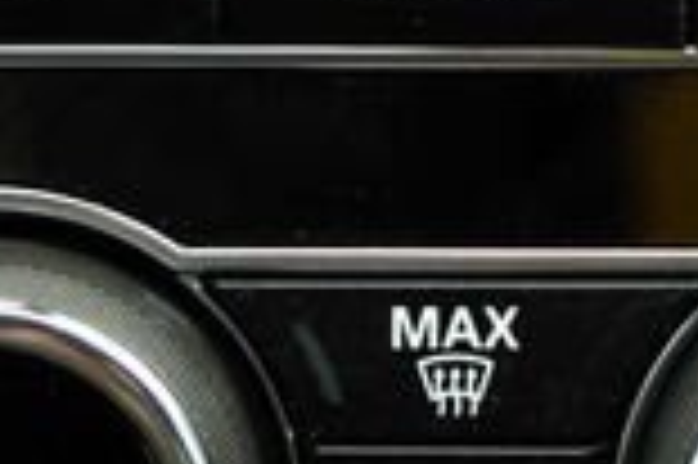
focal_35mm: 264
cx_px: 968
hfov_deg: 7.7
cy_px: -1056
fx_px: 5113
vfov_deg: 4.9
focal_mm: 40
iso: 100
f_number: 3.5
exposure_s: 1/60
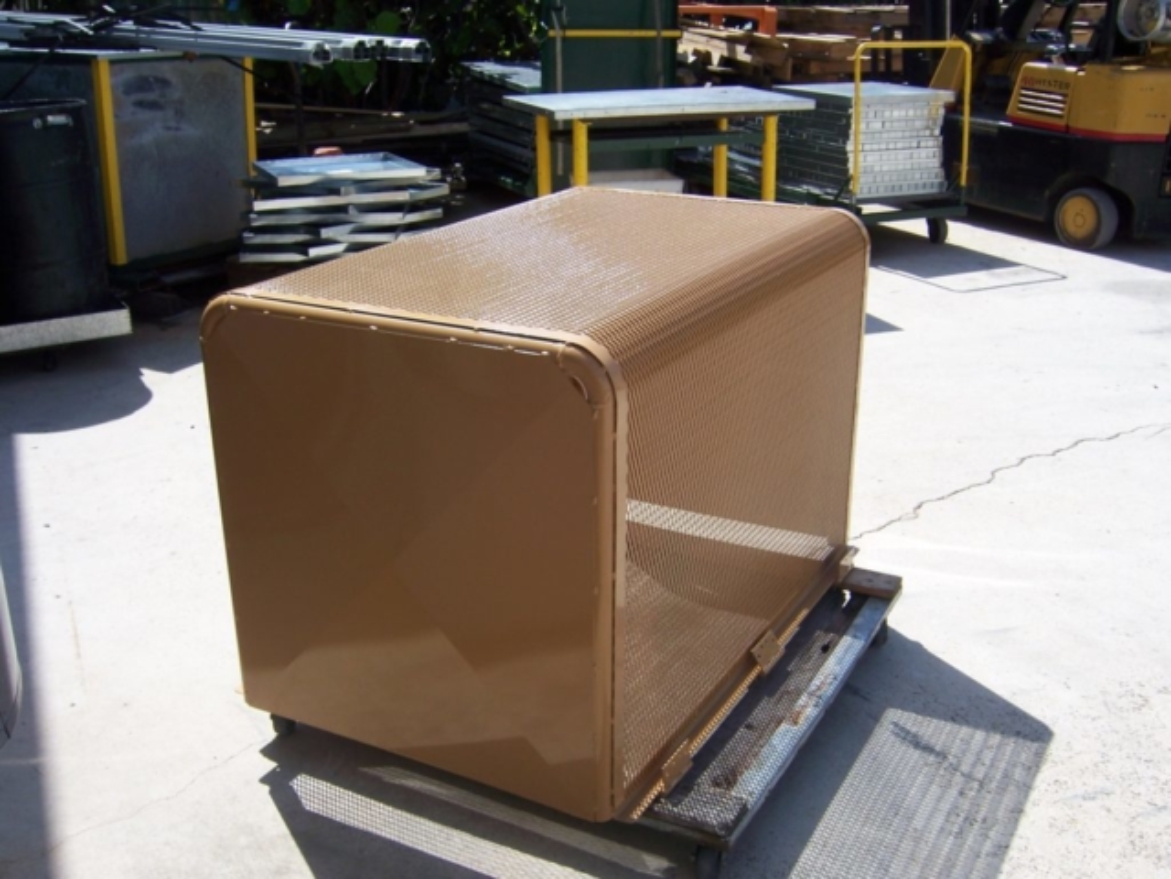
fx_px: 1218
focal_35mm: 36
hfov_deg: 51.4
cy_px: 440
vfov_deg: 39.7
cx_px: 586
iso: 80
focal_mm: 6.2
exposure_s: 1/400
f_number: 4.5
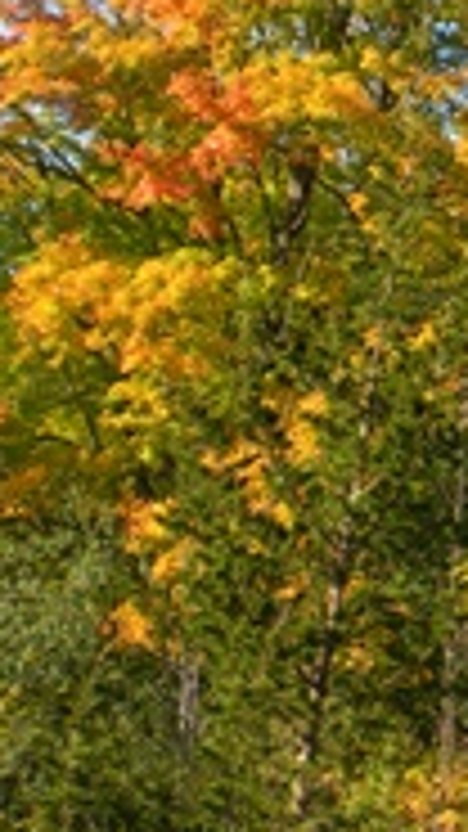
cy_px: 110
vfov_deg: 19.9
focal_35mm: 106
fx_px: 2340
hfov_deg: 11.2
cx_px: 531
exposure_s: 1/252
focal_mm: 6.3
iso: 64
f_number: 3.5
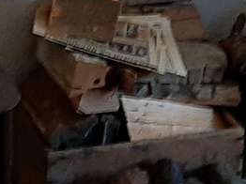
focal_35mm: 149
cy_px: -215
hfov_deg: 13.2
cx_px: 65
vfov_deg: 9.2
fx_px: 1058
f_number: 1.7
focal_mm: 3.93
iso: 200
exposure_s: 1/33
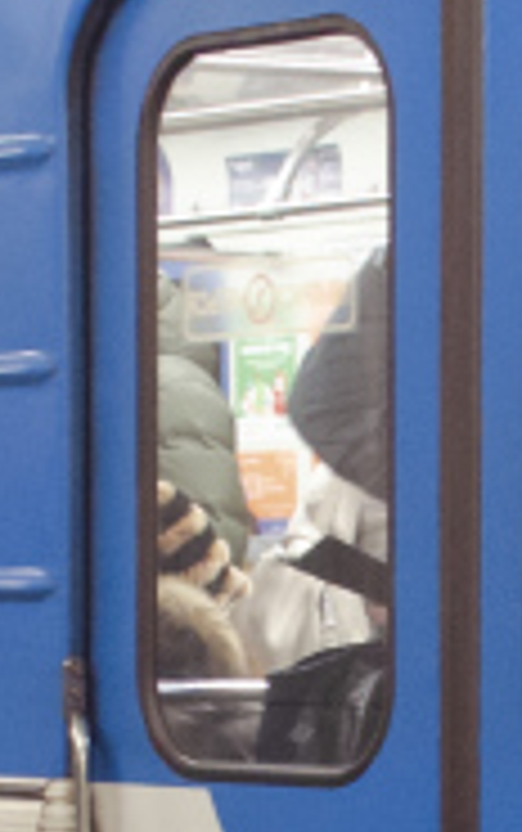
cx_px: 436
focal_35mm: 193
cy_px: 897
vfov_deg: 10.7
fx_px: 4383
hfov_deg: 6.8
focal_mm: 18
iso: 1000
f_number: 3.5
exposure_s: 1/30
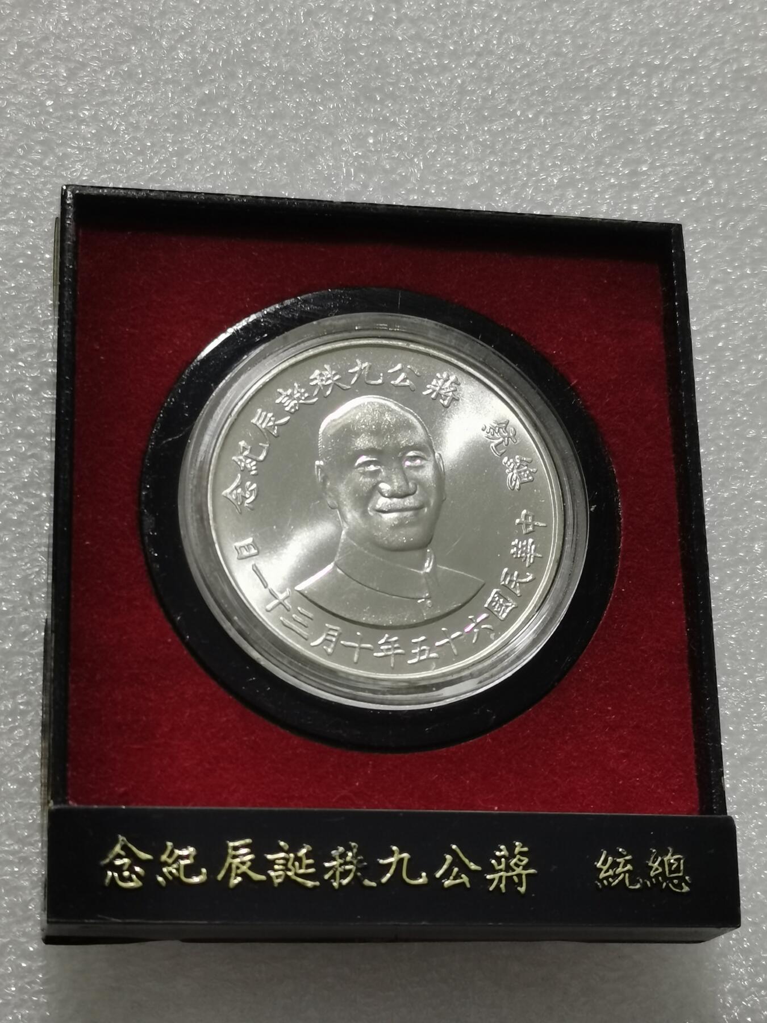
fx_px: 2157
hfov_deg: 20.2
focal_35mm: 73
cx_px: 384
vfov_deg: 26.7
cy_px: 512
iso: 64
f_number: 1.8
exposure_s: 1/100
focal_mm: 5.58
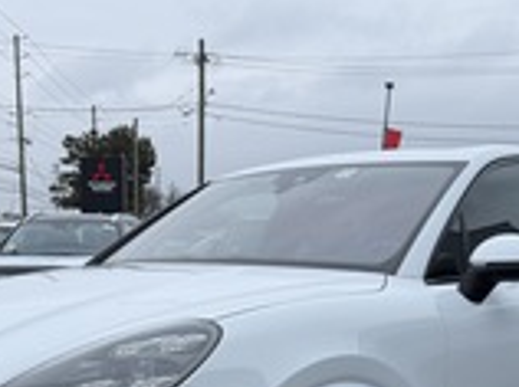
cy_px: 376
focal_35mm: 64
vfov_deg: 22.1
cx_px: 197
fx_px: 958
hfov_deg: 30.2
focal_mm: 6.76
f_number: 1.78
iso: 80
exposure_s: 1/1410
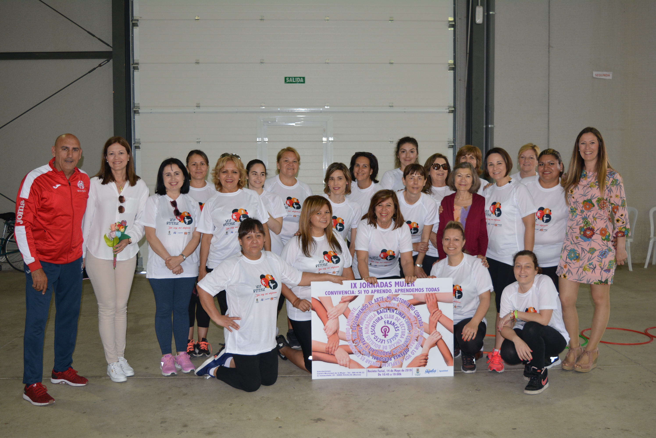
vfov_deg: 35.6
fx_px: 684
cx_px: 328
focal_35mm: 38
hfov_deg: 51.2
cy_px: 219
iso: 400
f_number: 4
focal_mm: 25
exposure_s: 1/60
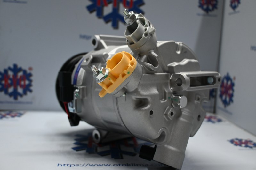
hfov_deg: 51.3
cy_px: 85
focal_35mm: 38
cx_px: 128
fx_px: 267
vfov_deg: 35.5
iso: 800
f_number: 4.2
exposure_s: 1/125
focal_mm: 25
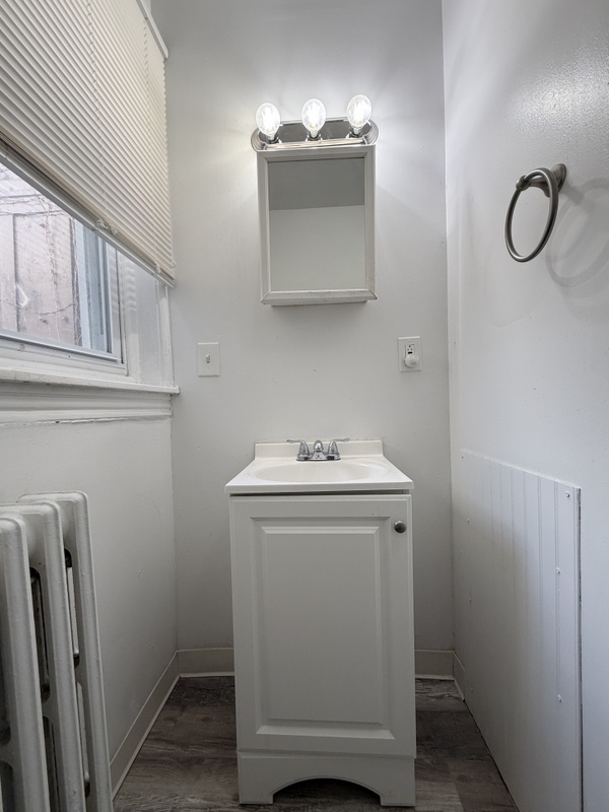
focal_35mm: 14
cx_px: 304
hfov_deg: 85.7
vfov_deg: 102.1
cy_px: 406
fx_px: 328
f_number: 2.2
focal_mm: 2.22
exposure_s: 1/120
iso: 80
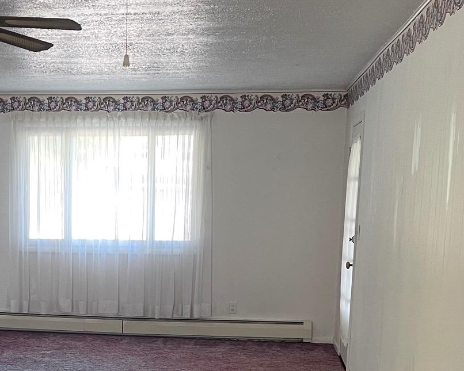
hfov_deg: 29.7
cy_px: 354
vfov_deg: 23.7
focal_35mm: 62
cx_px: 82
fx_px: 852
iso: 125
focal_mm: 5.1
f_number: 1.6
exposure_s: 1/77
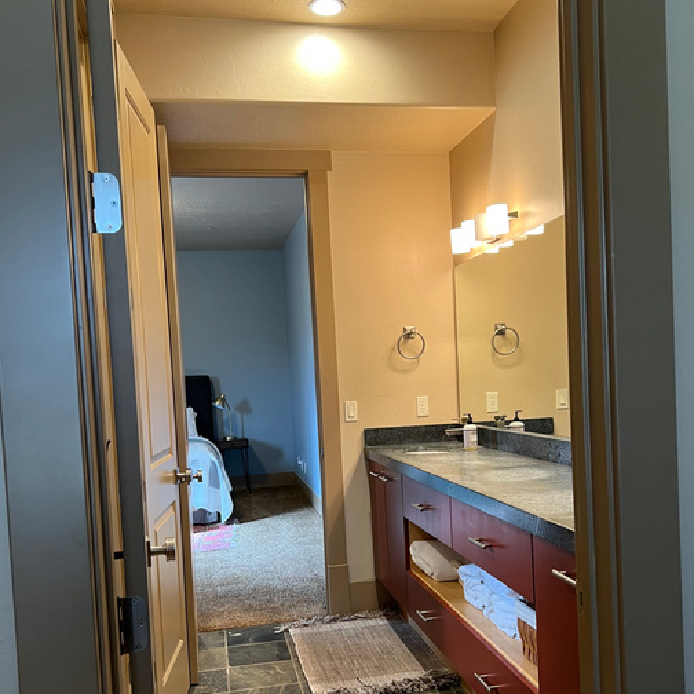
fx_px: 794
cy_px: 406
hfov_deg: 47.2
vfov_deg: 47.0
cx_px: 364
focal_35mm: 35
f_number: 1.5
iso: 125
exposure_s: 1/60
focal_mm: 5.7
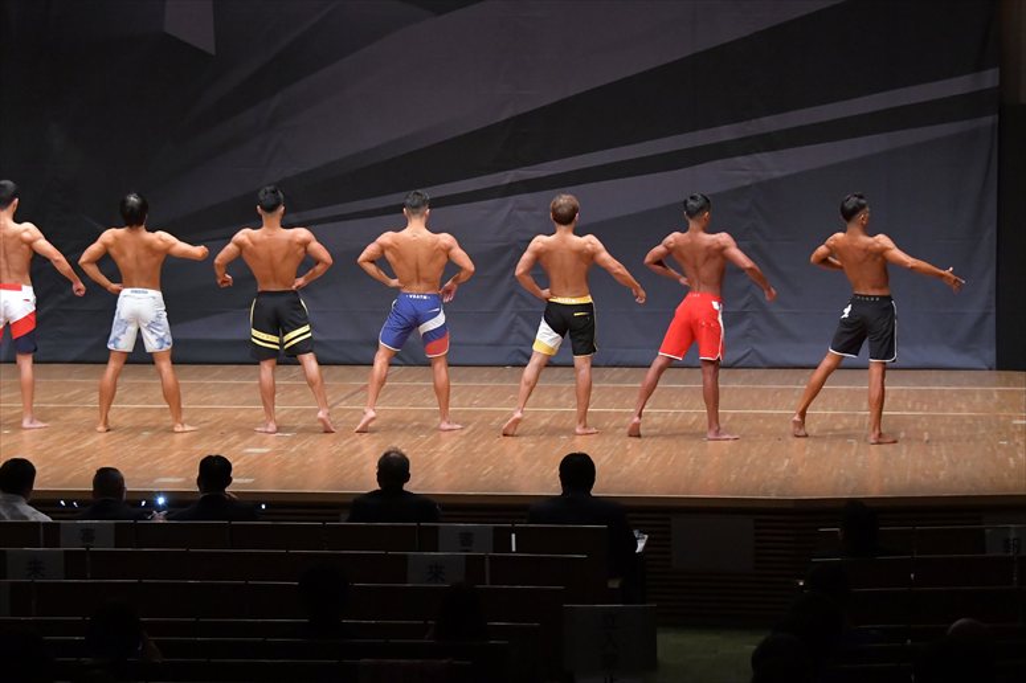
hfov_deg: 18.9
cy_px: 342
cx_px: 513
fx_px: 3077
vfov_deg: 12.7
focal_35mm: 108
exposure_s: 1/400
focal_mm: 72
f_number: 5.6
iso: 6400
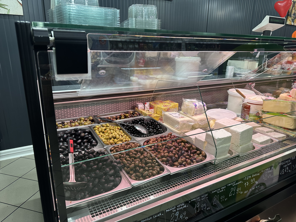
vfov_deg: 56.8
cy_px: 111
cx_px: 148
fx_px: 205
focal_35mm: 24
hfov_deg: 71.6
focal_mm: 6.86
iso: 160
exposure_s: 1/100
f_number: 1.78
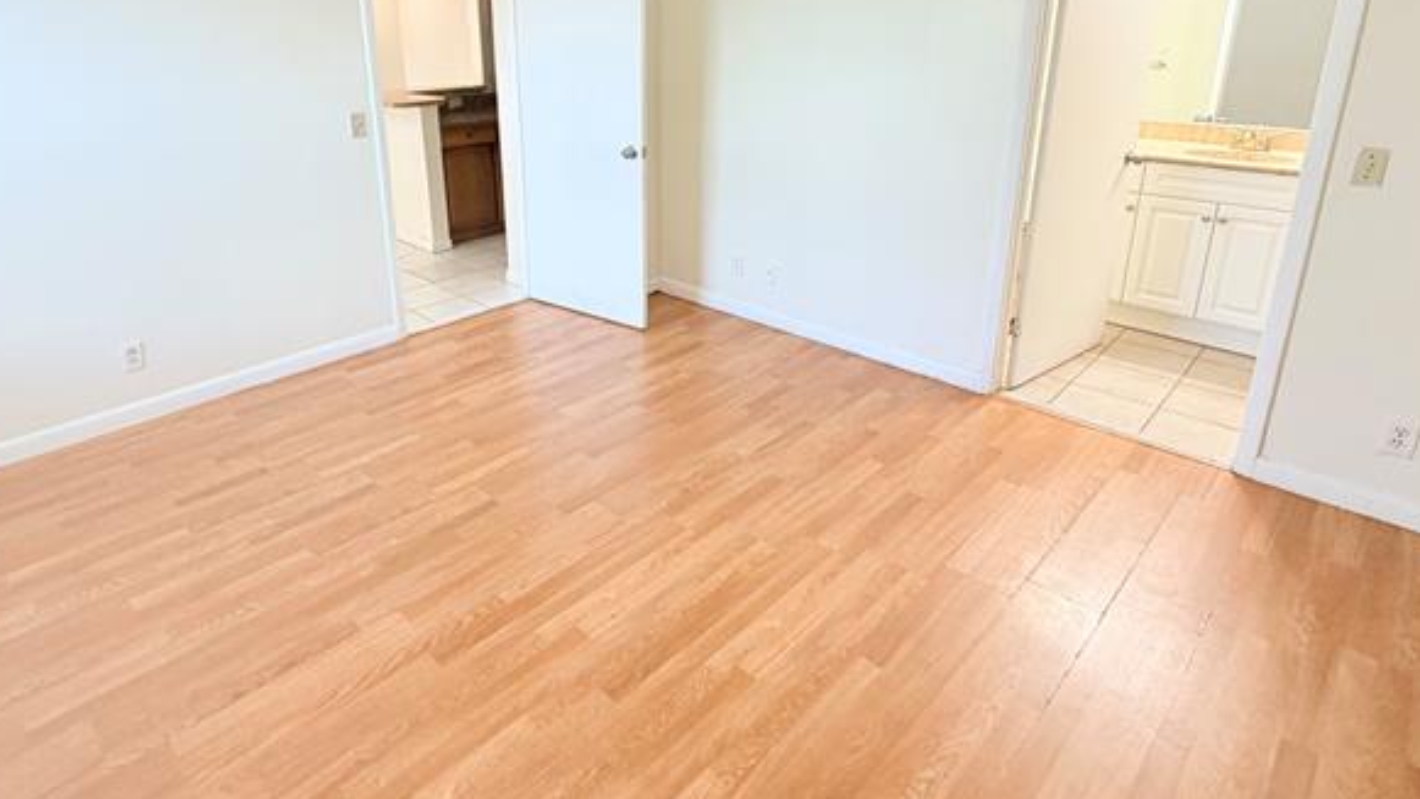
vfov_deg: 52.3
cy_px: 249
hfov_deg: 83.5
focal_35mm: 21
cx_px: 631
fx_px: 791
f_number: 2.2
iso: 200
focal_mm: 2.22
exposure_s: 1/60
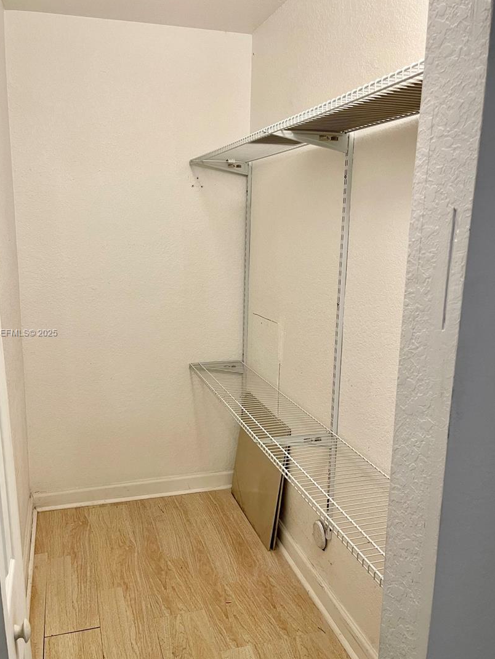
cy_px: 333
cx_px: 220
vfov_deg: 63.4
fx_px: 534
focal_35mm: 28
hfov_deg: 49.7
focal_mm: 5.1
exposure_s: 1/60
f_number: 1.6
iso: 125
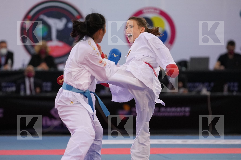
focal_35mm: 300
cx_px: 120
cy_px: 80
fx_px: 2008
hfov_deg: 6.9
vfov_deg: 4.6
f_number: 2.8
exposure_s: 1/1000
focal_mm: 200
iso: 2000
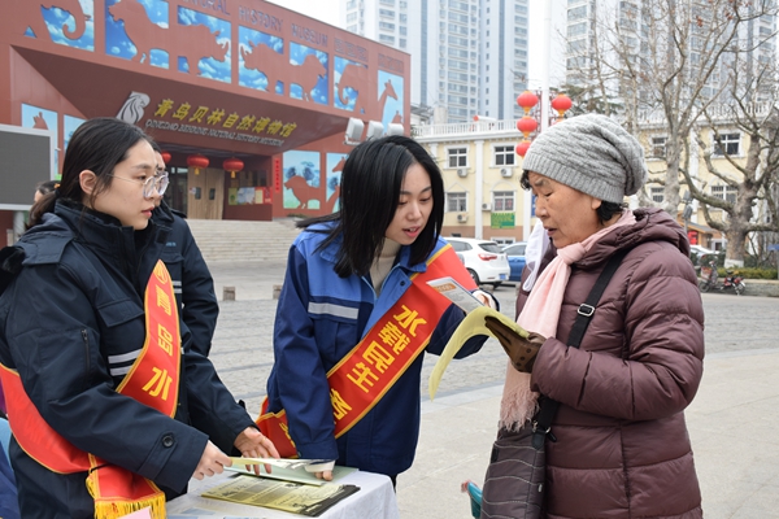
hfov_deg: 49.6
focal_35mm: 39
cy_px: 260
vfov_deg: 34.2
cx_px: 390
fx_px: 844
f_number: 8
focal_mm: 26
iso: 280
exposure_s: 1/250
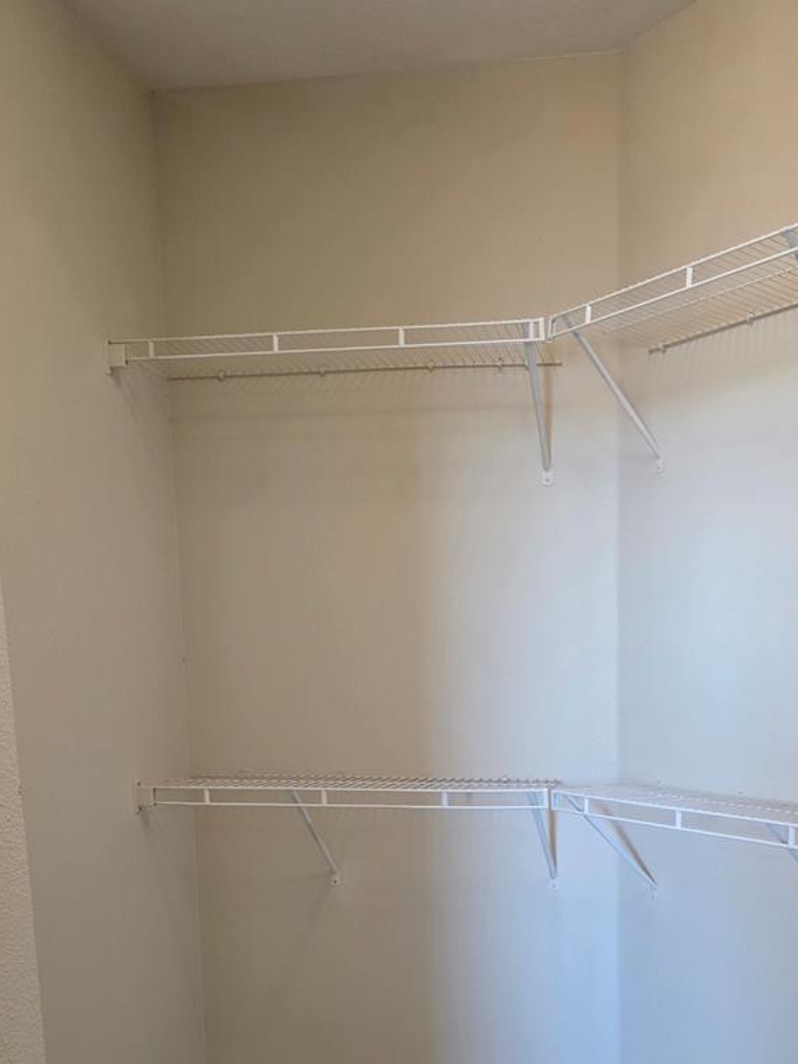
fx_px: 1107
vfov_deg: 49.1
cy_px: 810
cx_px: 527
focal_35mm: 36
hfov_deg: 39.2
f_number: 1.7
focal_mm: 6.3
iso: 800
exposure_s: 1/120
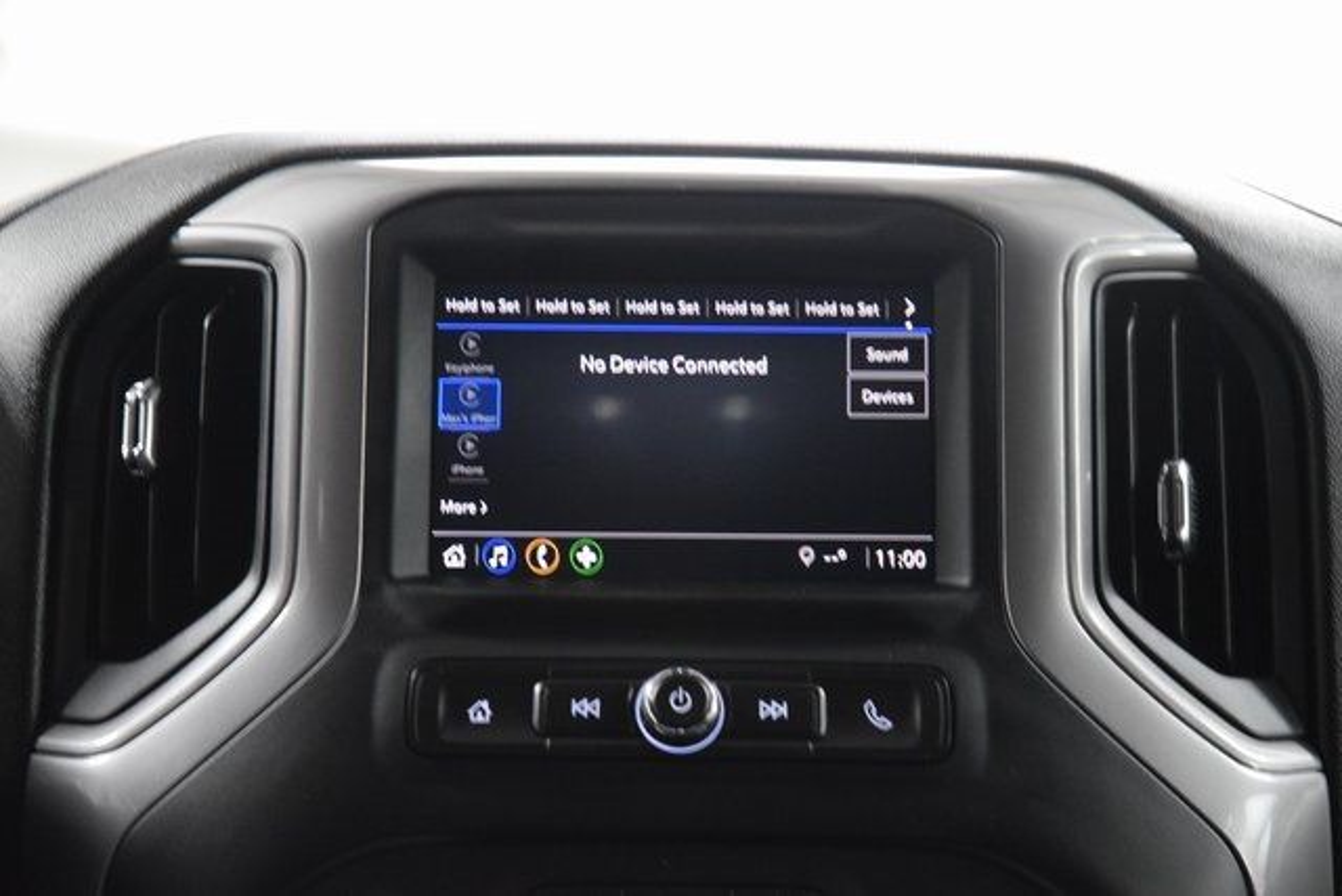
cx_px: 671
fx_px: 3915
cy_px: 448
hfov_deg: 19.5
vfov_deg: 13.0
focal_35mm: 105
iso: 3200
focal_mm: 70
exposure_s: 1/20
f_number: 4.5
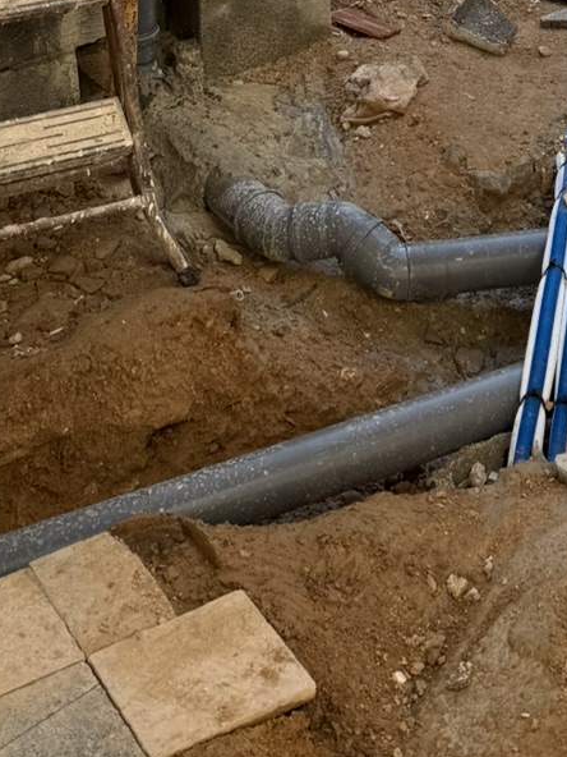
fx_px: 1813
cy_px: -519
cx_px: 561
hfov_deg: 17.4
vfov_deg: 19.1
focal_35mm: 83
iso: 80
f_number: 1.78
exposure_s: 1/671
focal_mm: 6.76
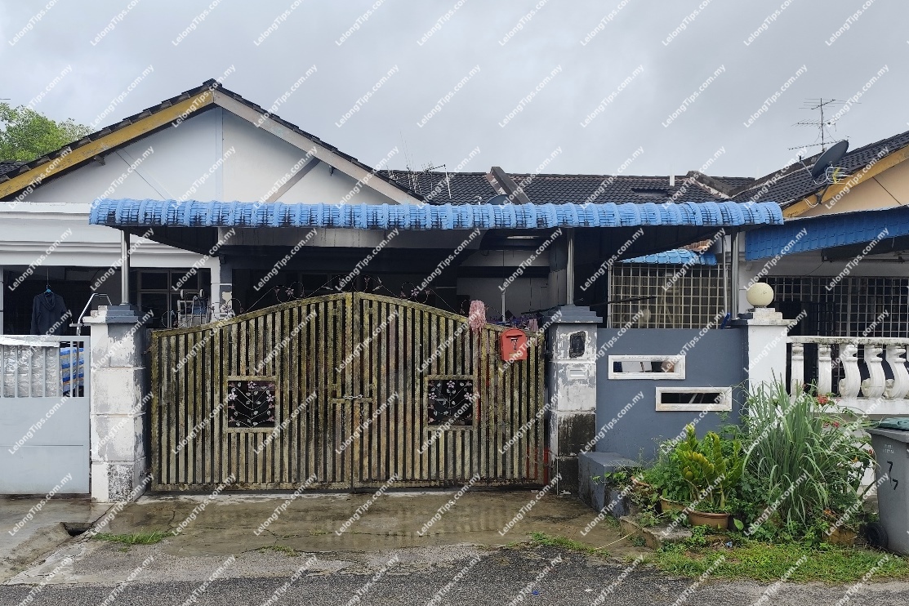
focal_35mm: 24
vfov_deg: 53.1
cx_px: 455
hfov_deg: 73.7
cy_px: 315
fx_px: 606
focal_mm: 6.14
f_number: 1.65
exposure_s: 1/429
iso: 50
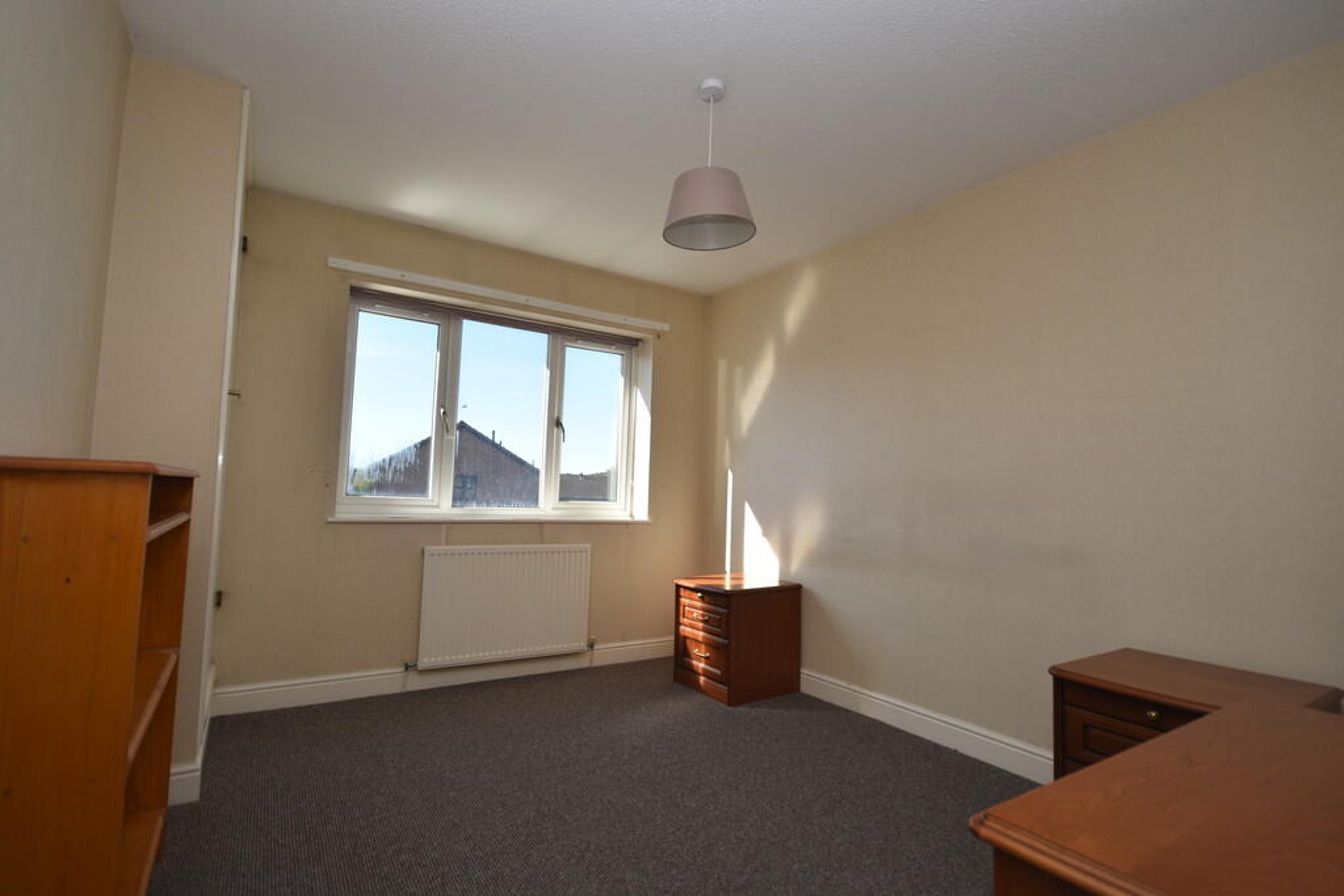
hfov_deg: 92.4
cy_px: 448
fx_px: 644
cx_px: 672
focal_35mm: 17
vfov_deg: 69.7
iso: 100
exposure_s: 1/200
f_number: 5
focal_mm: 11.5
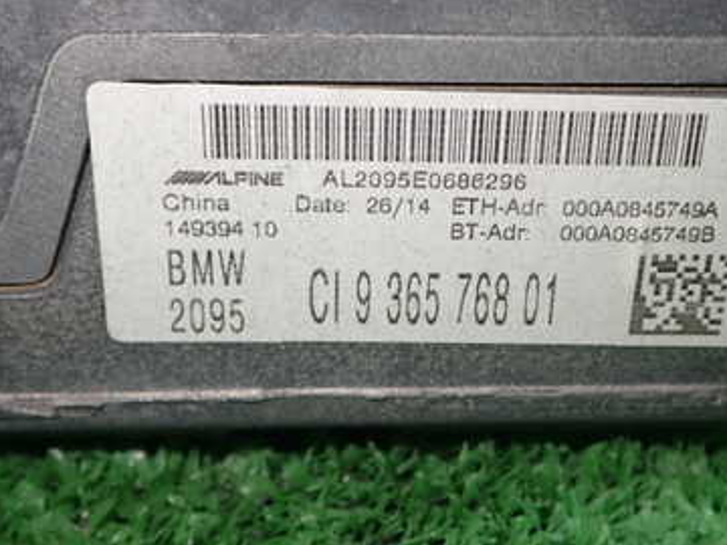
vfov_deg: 24.4
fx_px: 1260
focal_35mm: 60
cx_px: 471
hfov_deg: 32.0
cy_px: 210
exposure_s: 1/80
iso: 160
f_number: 2.5
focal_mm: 6.37
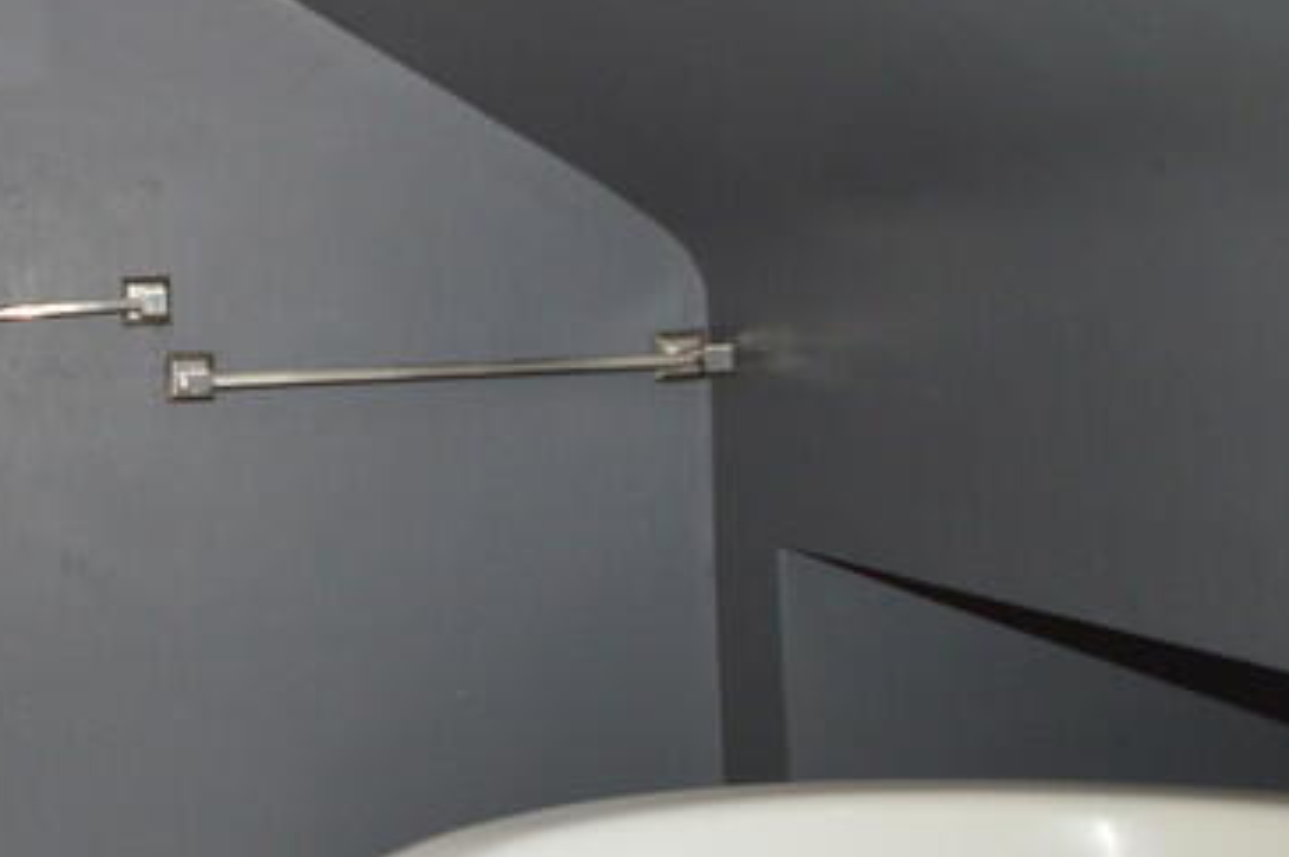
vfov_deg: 22.9
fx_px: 2111
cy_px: 480
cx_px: -365
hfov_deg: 28.3
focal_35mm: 59
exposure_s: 1/80
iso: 400
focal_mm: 14
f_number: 3.5
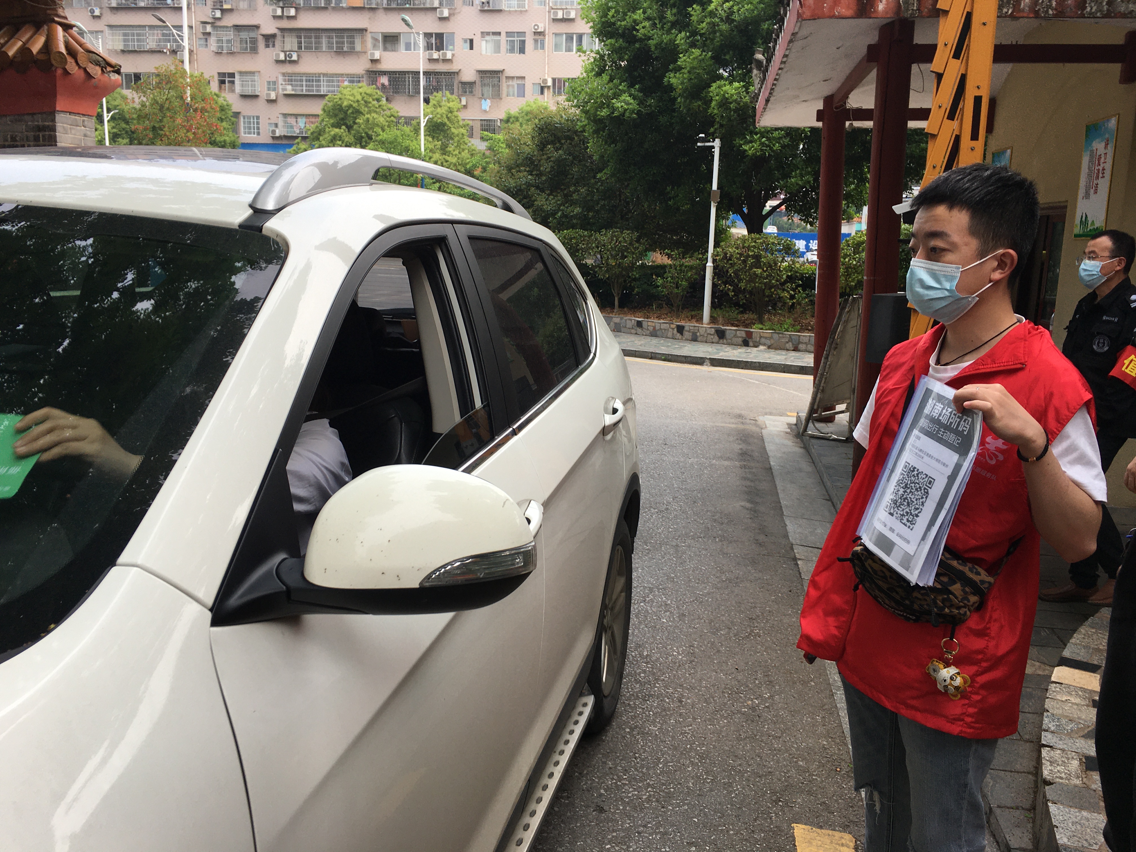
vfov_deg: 48.2
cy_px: 426
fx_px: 952
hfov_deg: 61.7
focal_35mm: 29
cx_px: 568
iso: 25
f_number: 2.2
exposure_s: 1/214
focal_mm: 4.15
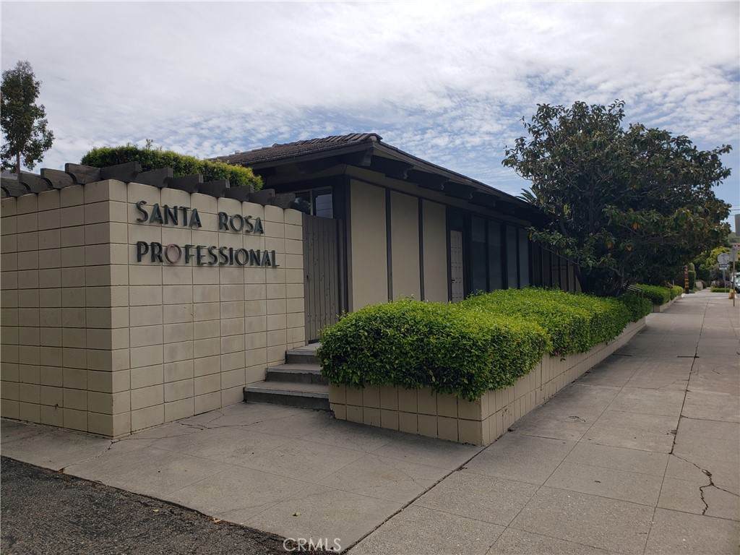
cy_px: 278
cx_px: 370
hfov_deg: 67.3
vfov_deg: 53.1
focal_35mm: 26
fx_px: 556
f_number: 2.4
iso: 50
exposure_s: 1/2439
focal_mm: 4.3
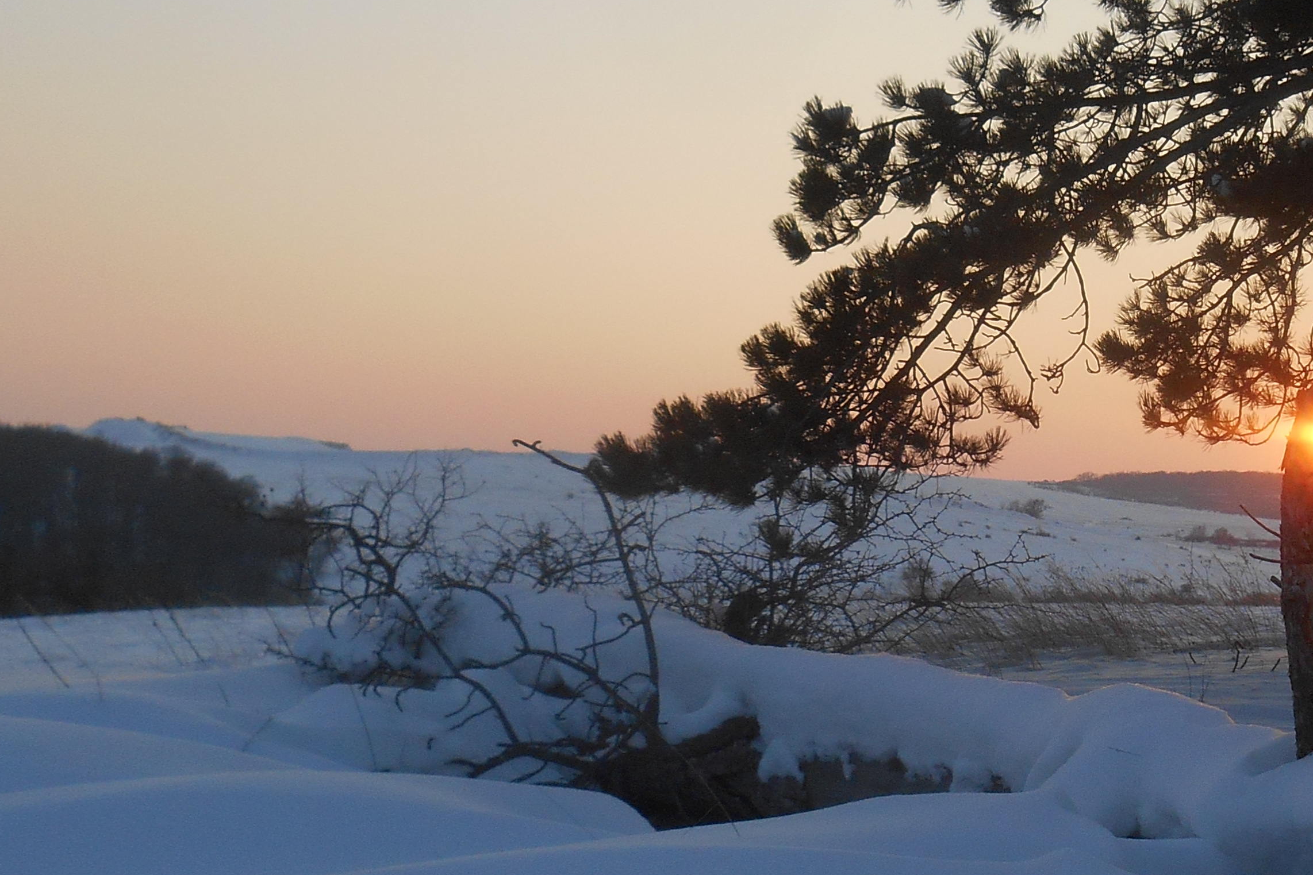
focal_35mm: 61
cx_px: 1108
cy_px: 508
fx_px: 2225
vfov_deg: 22.2
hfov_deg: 31.7
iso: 80
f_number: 3.4
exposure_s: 1/400
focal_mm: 4.7
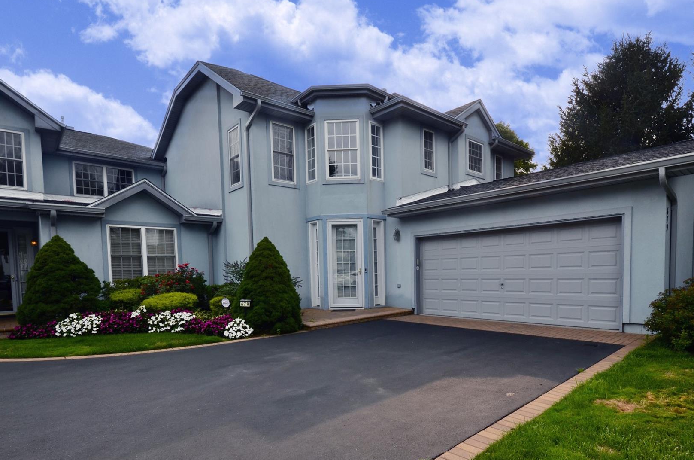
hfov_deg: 86.9
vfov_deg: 63.4
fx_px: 366
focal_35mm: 19
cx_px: 370
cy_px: 287
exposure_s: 1/200
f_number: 7.1
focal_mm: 10
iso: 100
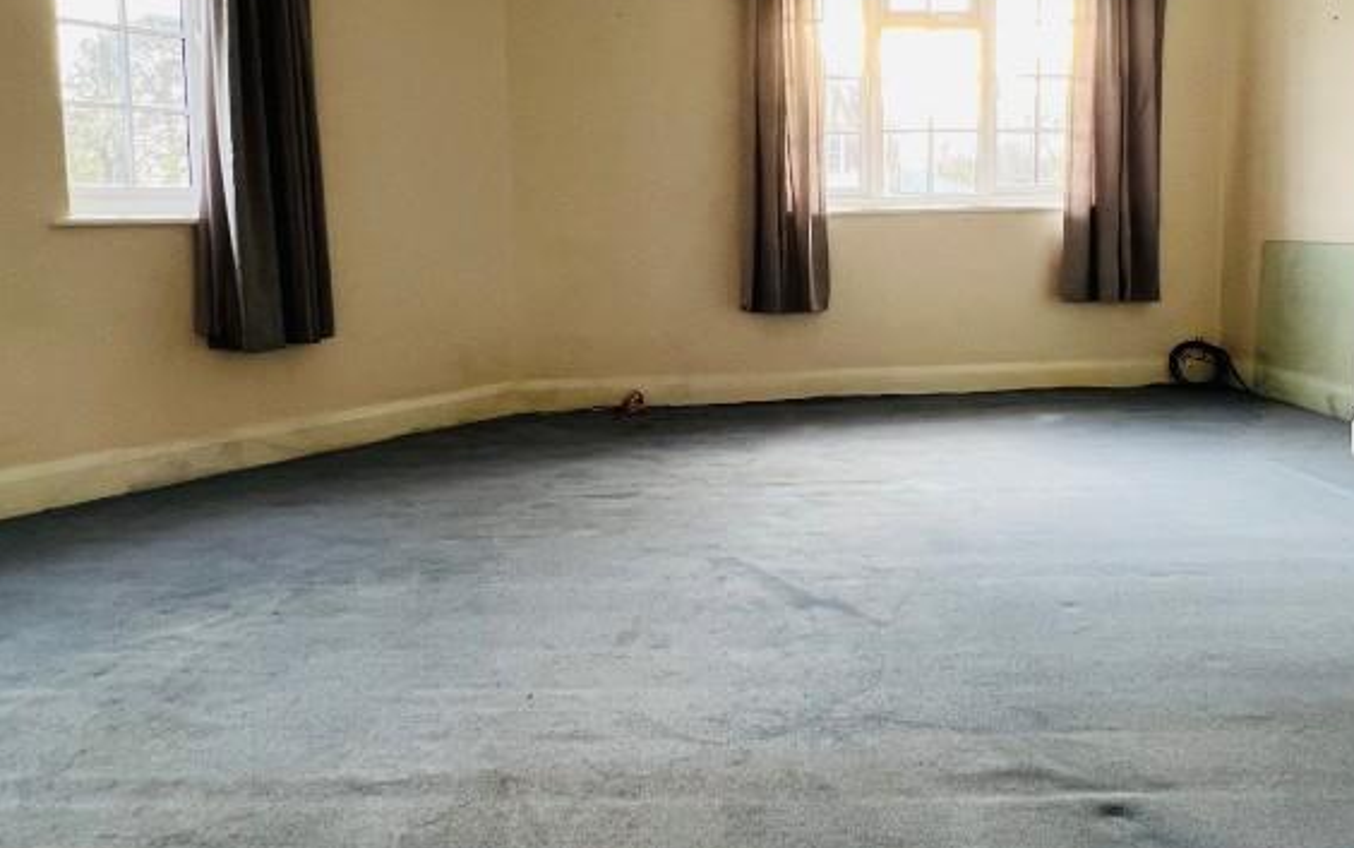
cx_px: 689
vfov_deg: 48.8
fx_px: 923
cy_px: 307
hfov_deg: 72.5
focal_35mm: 25
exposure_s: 1/99
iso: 125
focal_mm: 1.57
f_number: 1.8
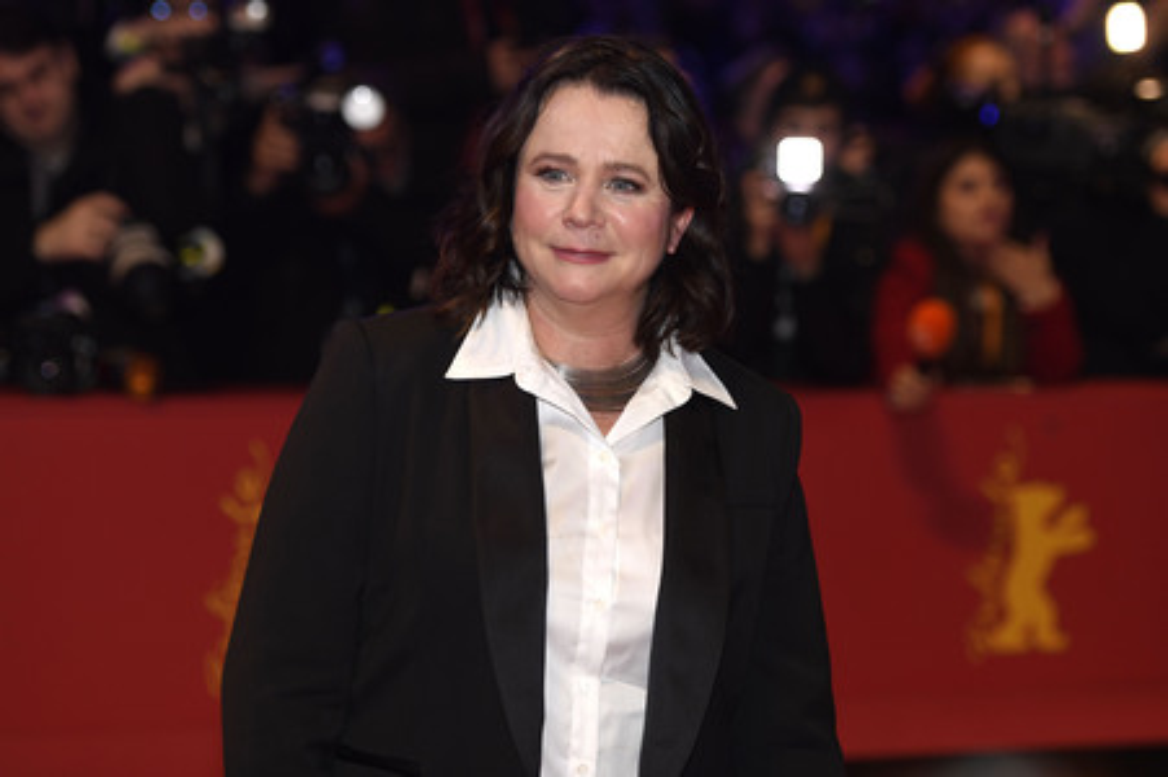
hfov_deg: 20.4
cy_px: 388
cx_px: 584
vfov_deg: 13.7
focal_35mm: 100
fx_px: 3242
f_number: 3.5
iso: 800
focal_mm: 100
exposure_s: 1/640
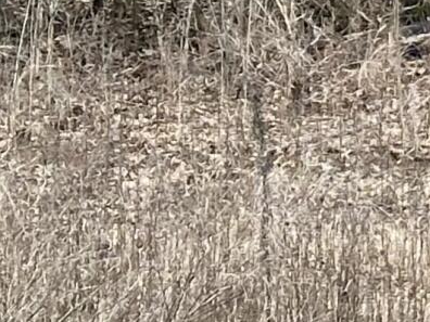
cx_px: 1332
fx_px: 4522
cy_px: -130
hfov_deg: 5.1
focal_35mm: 364
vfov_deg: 4.1
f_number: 1.78
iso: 64
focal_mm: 6.86
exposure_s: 1/538
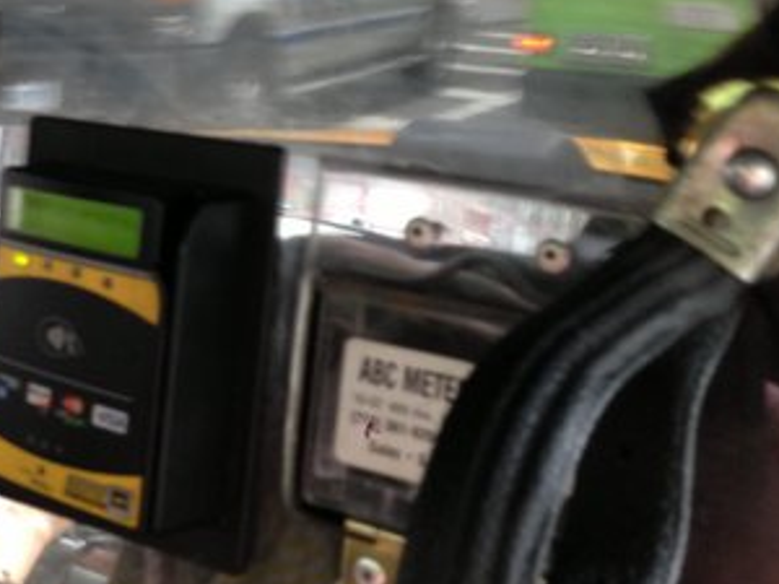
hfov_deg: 28.4
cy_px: 110
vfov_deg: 22.3
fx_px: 1463
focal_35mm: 65
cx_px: 42
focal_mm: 4.13
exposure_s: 1/20
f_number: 2.4
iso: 100
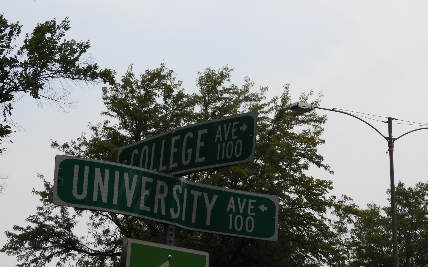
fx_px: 805
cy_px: 126
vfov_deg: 18.9
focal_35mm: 69
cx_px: 214
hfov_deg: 29.8
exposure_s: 1/640
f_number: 4.2
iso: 100
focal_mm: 11.6
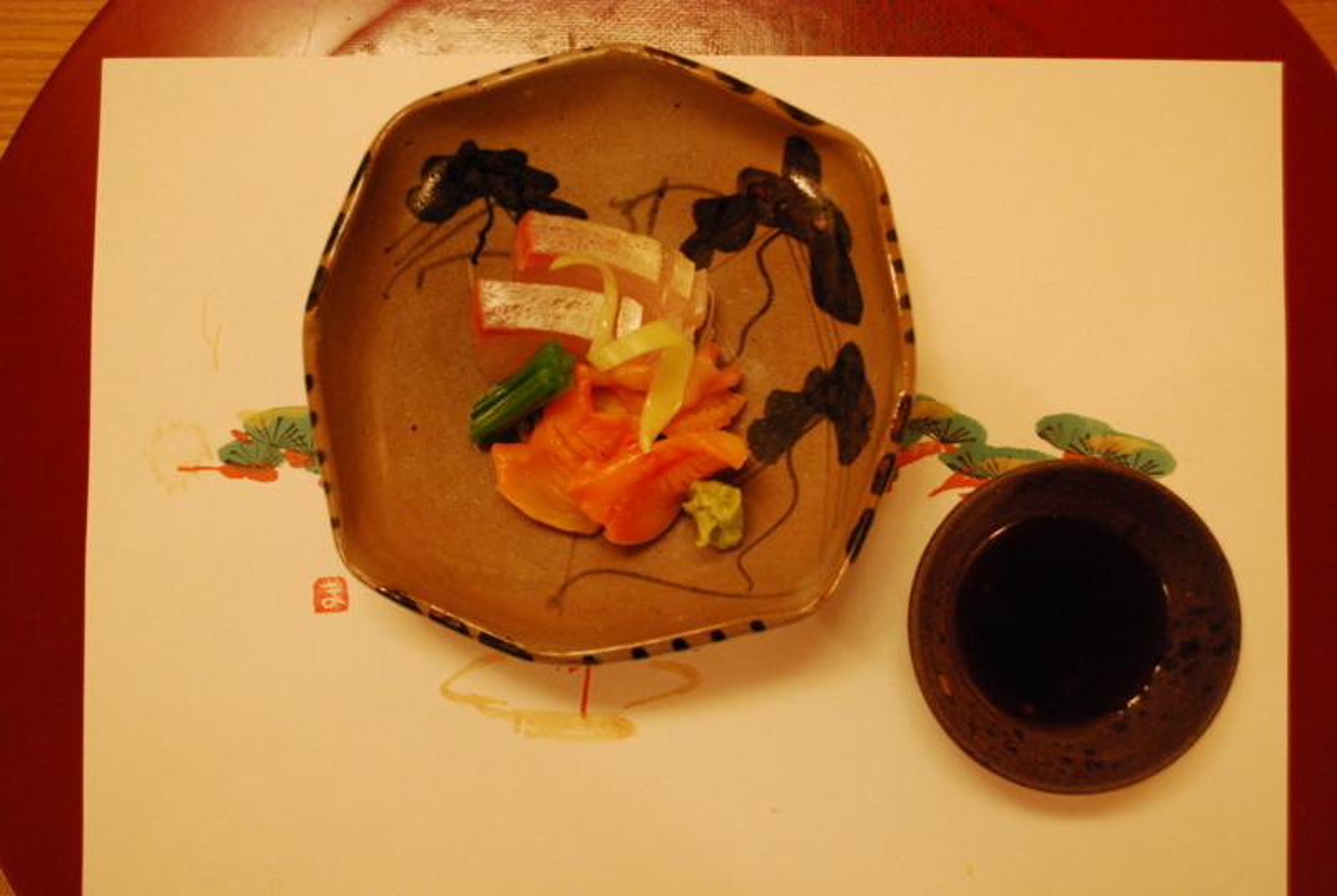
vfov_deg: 34.3
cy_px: 448
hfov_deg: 49.5
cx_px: 668
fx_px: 1451
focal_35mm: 39
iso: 1600
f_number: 4.2
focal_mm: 26
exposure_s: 1/30
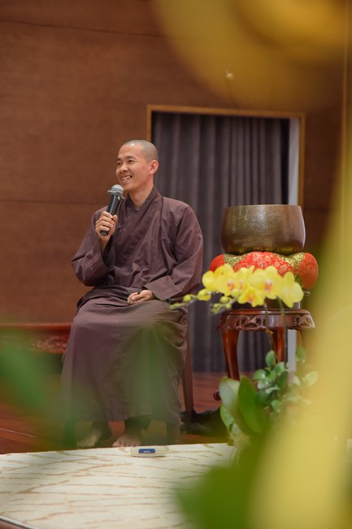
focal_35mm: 120
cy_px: 264
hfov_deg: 11.4
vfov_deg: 17.1
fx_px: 1761
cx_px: 176
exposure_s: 1/160
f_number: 4.5
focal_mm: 120
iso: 1250
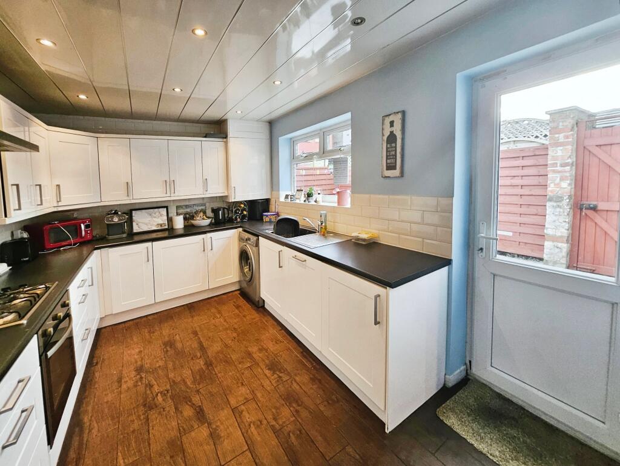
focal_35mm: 13
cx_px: 310
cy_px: 233
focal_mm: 1.7
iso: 160
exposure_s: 1/50
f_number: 2.2
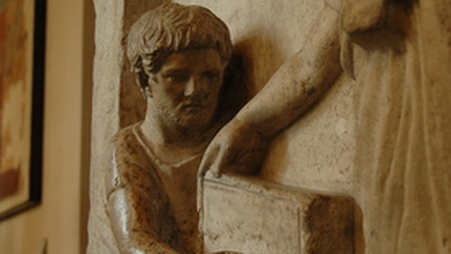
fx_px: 739
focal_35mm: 62
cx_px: 273
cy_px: 180
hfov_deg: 33.8
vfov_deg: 19.4
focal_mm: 25
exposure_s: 1/60
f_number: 4
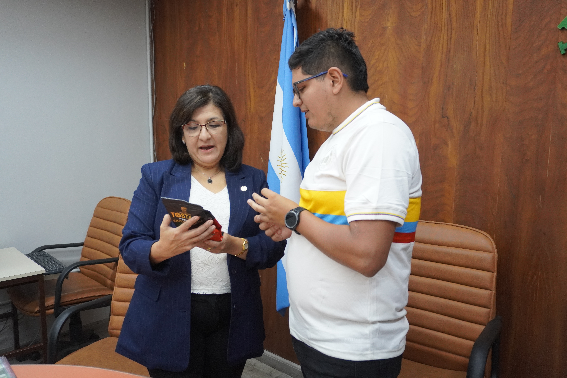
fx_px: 472
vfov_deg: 43.6
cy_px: 189
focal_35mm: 30
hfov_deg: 61.9
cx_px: 284
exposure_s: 1/160
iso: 2000
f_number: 4
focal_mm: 20
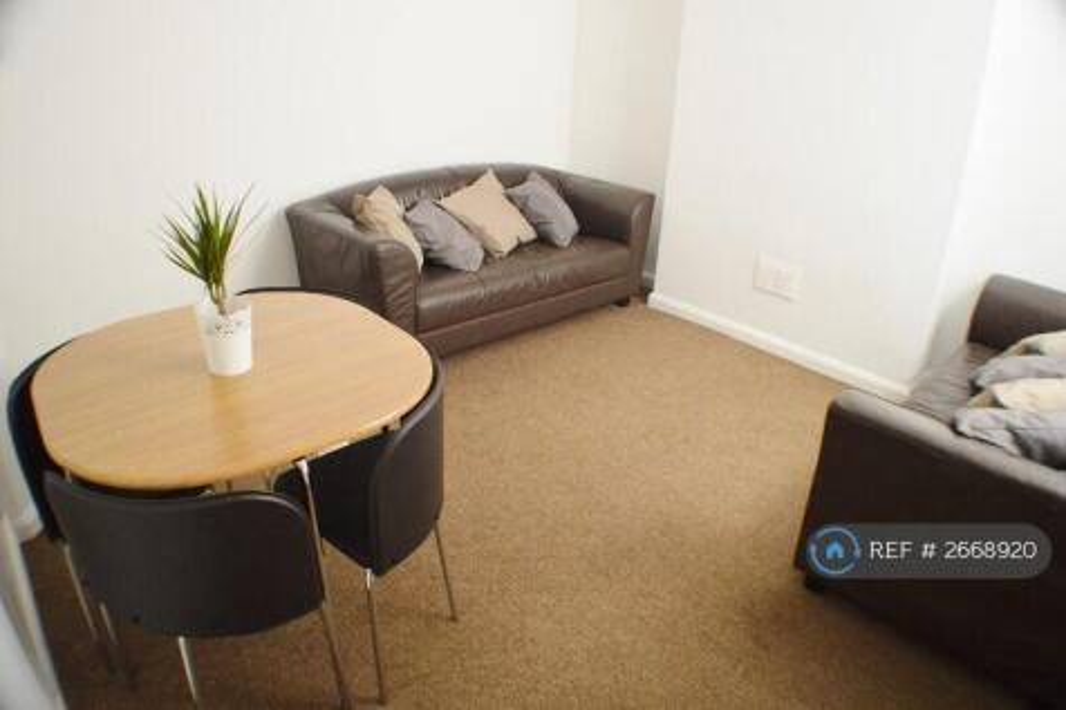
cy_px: 355
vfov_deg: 43.6
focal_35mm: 30
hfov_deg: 61.9
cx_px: 533
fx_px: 888
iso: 900
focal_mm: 20
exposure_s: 1/60
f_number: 3.8
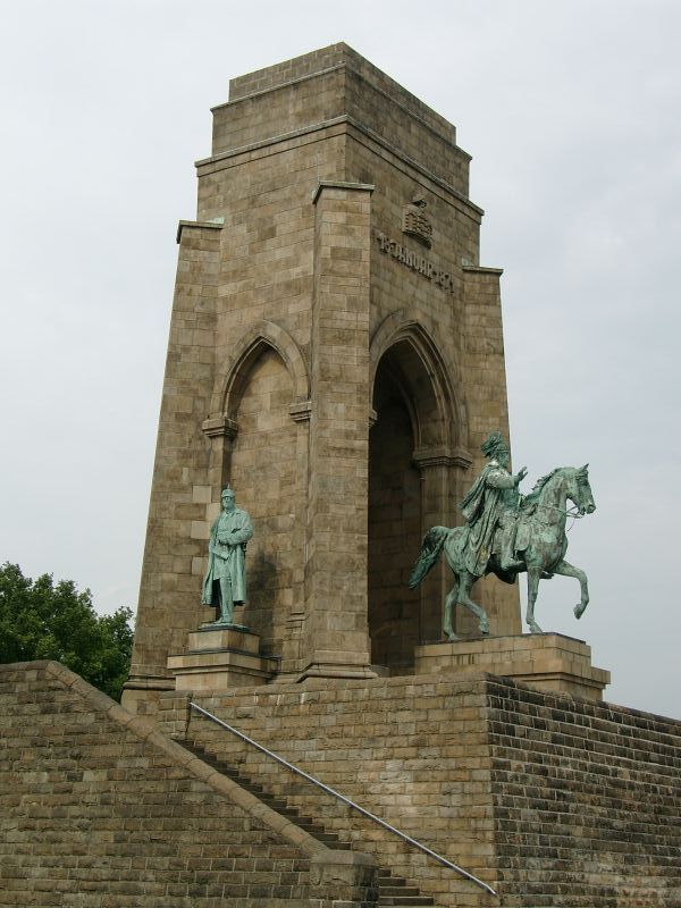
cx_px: 340
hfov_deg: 24.4
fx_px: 1574
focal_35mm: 60
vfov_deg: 32.2
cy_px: 454
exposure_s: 1/685
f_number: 4
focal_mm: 12.52
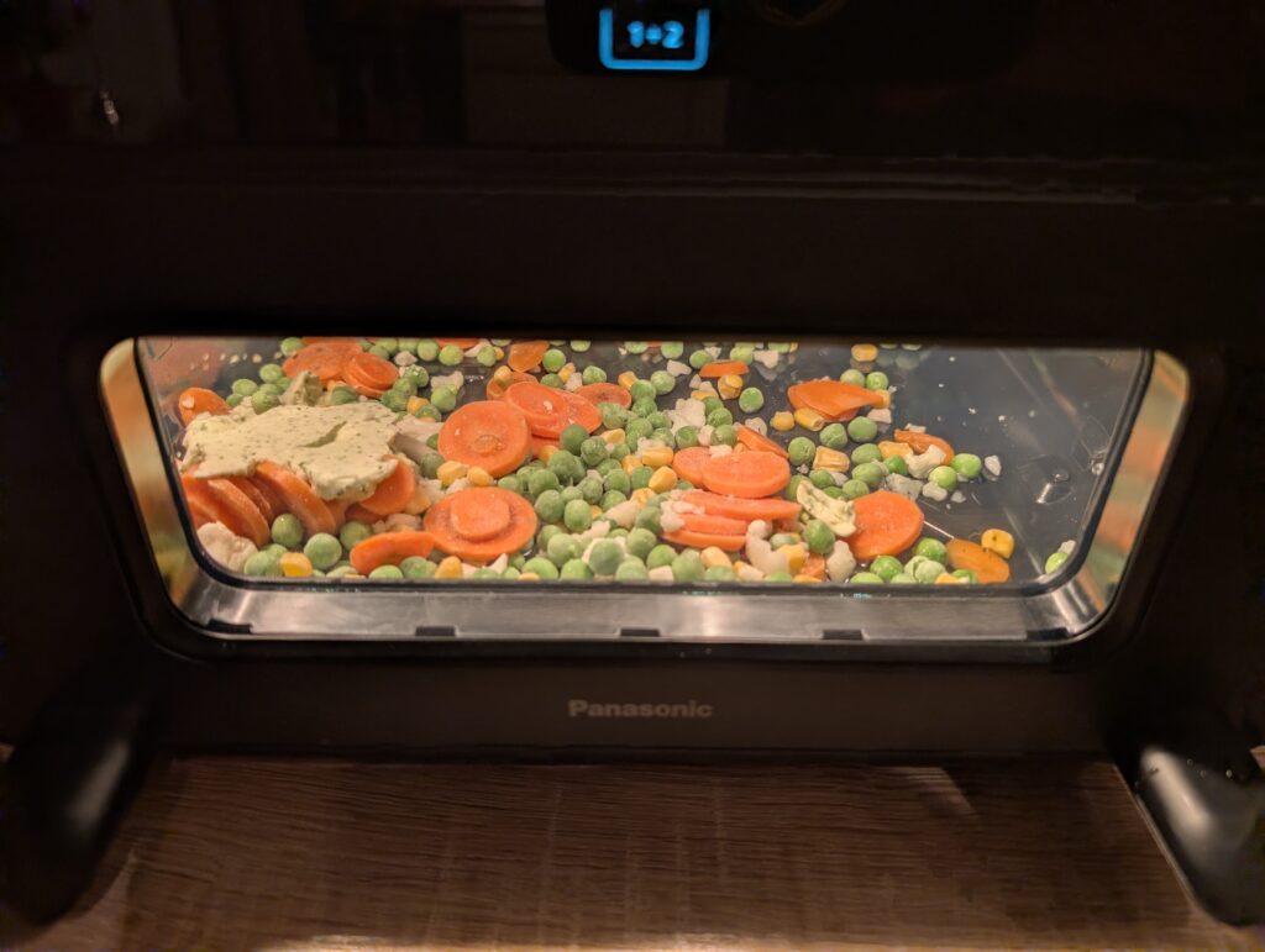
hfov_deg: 71.5
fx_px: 878
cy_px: 476
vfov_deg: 56.9
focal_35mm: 24
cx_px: 632
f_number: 1.68
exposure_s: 1/100
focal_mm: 6.9
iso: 106
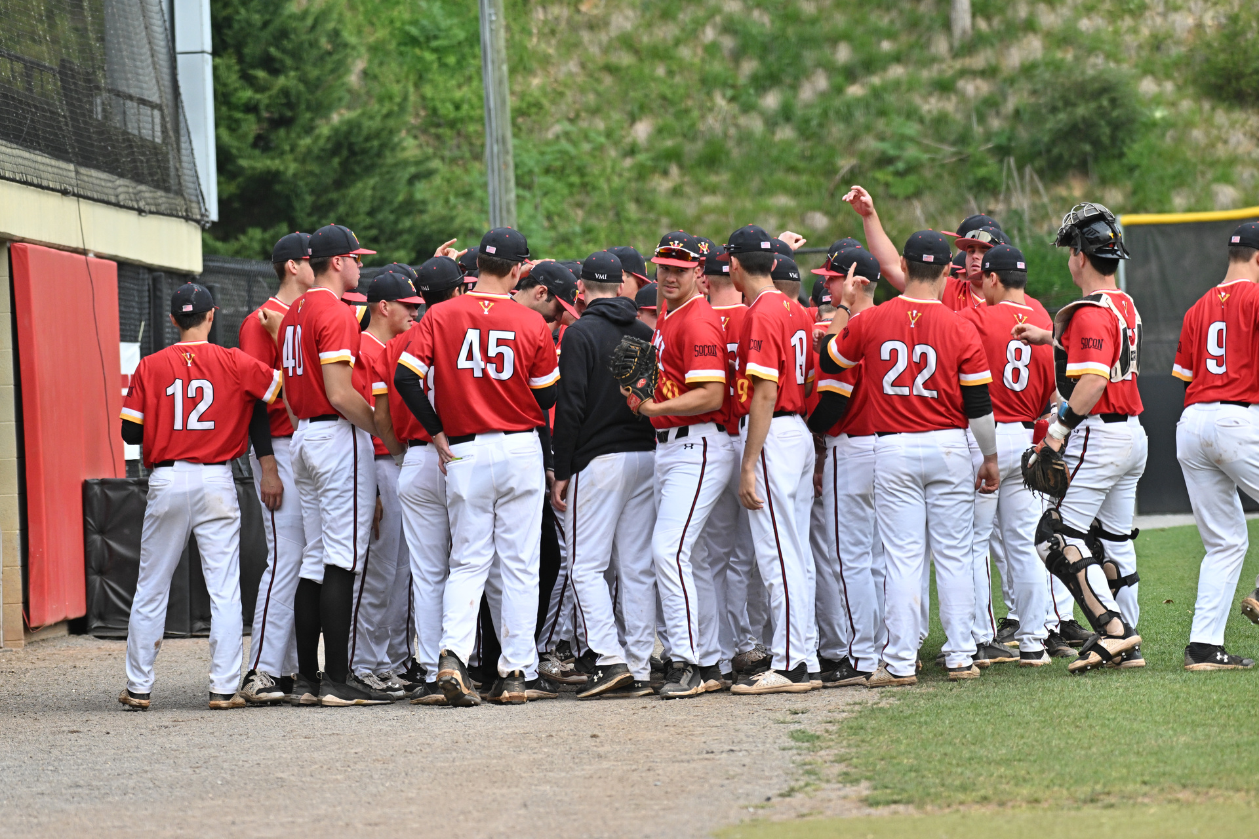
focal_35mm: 200
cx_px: 630
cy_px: 420
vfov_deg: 6.9
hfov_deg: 10.3
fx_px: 6994
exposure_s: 1/3200
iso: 1600
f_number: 5.6
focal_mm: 200
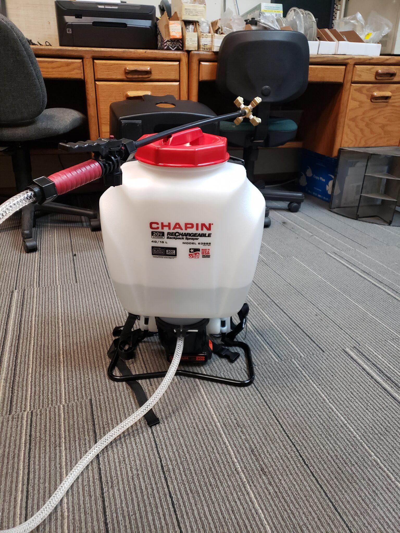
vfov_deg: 67.3
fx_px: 401
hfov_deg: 53.1
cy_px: 266
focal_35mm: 26
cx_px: 200
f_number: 1.5
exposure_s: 1/60
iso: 250
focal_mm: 4.3
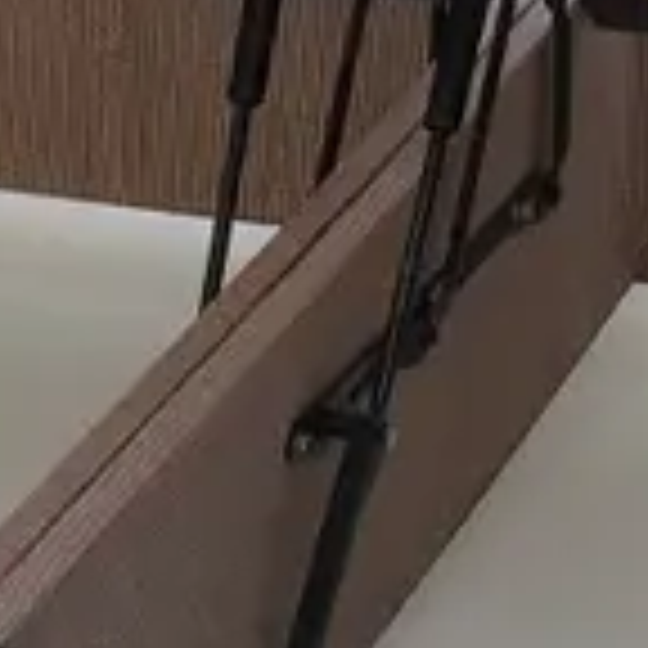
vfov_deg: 7.4
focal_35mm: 237
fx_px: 5019
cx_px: 40
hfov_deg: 7.4
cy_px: 317
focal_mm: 4.15
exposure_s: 1/100
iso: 32
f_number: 2.2
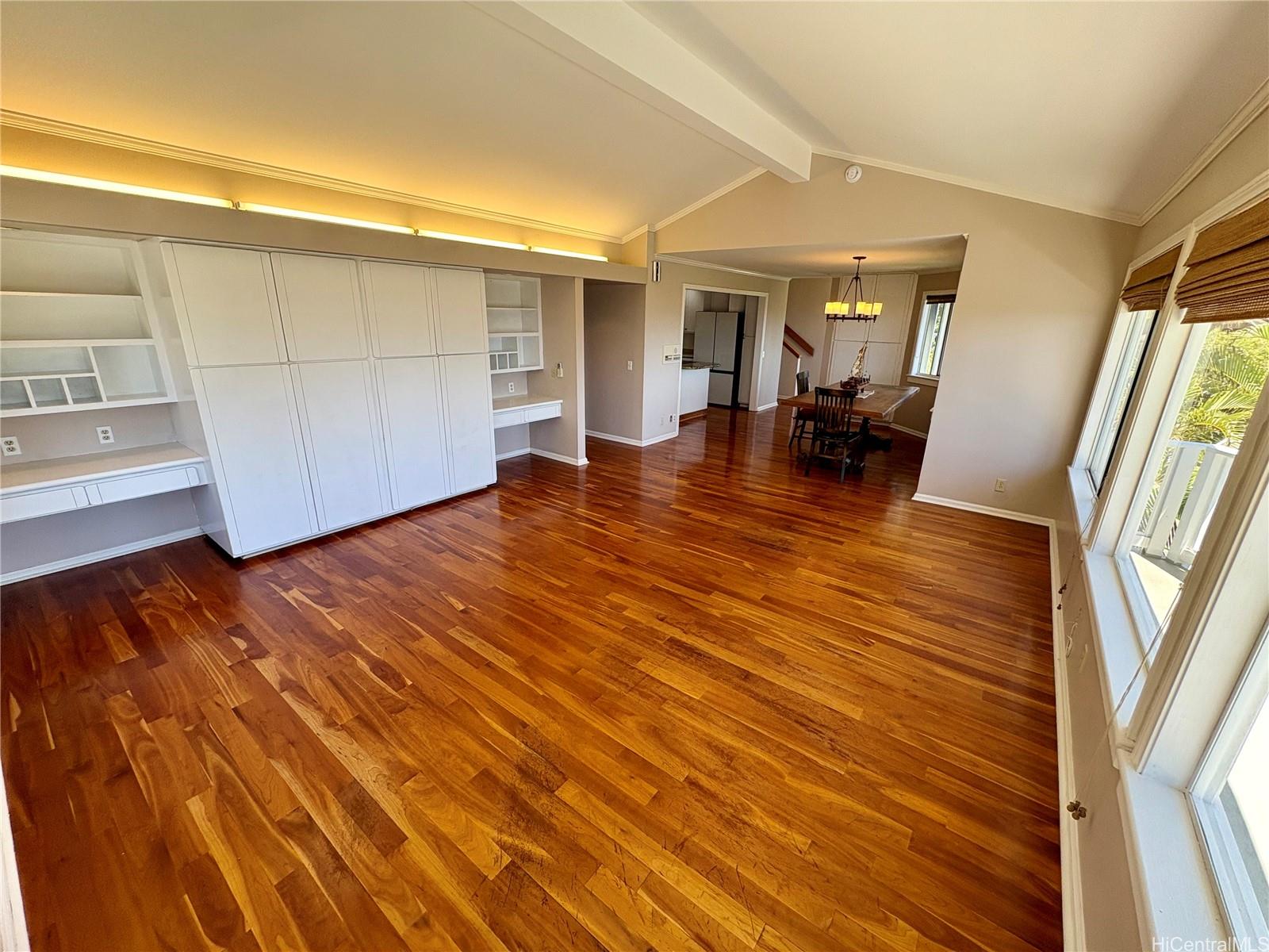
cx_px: 634
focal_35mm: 14
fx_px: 513
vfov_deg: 85.7
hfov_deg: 102.1
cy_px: 476
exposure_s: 1/120
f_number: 2.2
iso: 64
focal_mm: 2.22
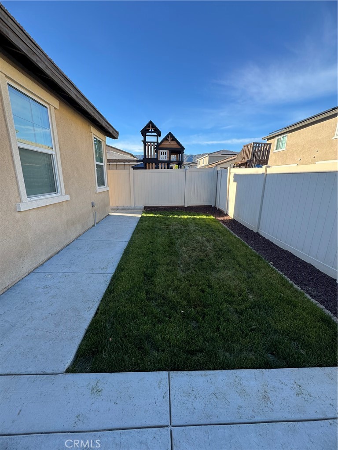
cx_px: 169
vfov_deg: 102.1
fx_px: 182
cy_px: 225
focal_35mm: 14
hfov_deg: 85.7
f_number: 2.2
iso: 40
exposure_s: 1/366
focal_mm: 2.22
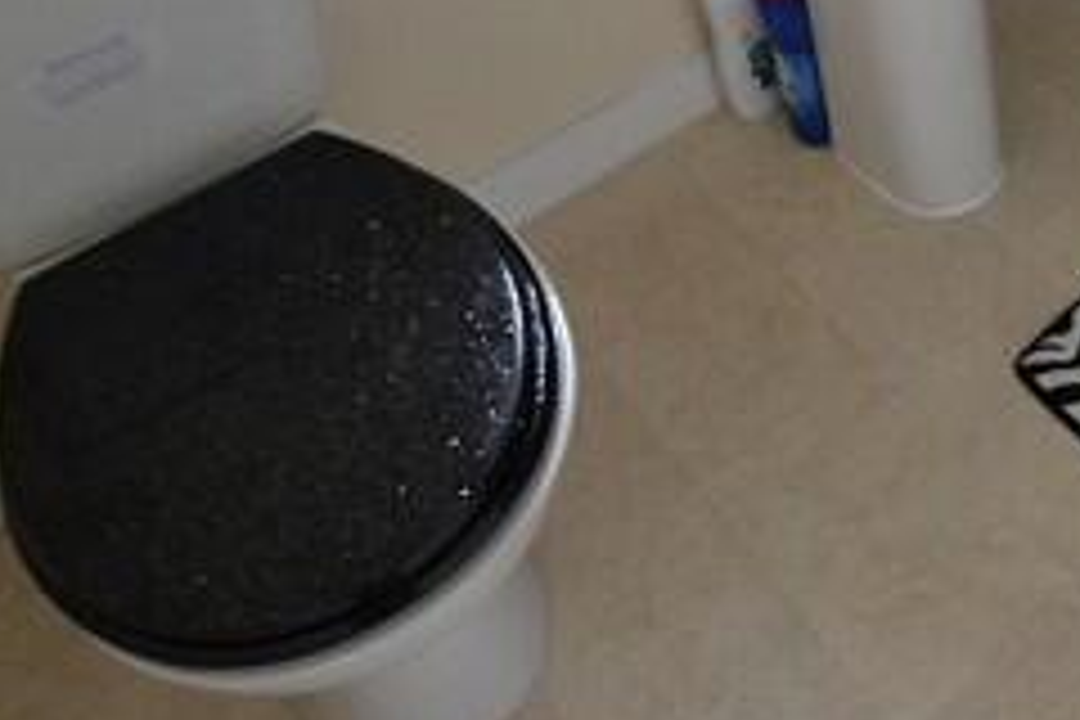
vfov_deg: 23.3
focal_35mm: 50
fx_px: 1500
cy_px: -259
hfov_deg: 32.8
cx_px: 1287
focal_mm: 10
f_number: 3.5
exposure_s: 1/60
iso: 1100
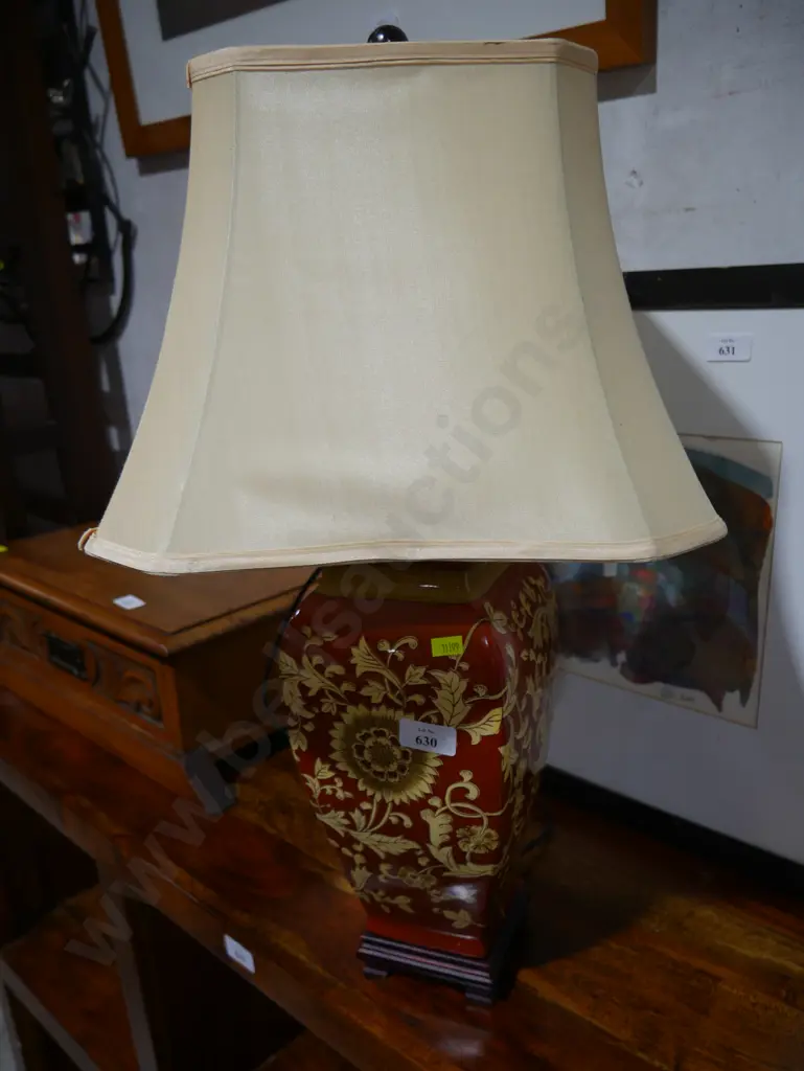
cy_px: 536
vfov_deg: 63.4
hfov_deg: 49.8
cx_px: 402
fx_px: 866
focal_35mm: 28
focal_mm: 14
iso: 200
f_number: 3.5
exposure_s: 1/100
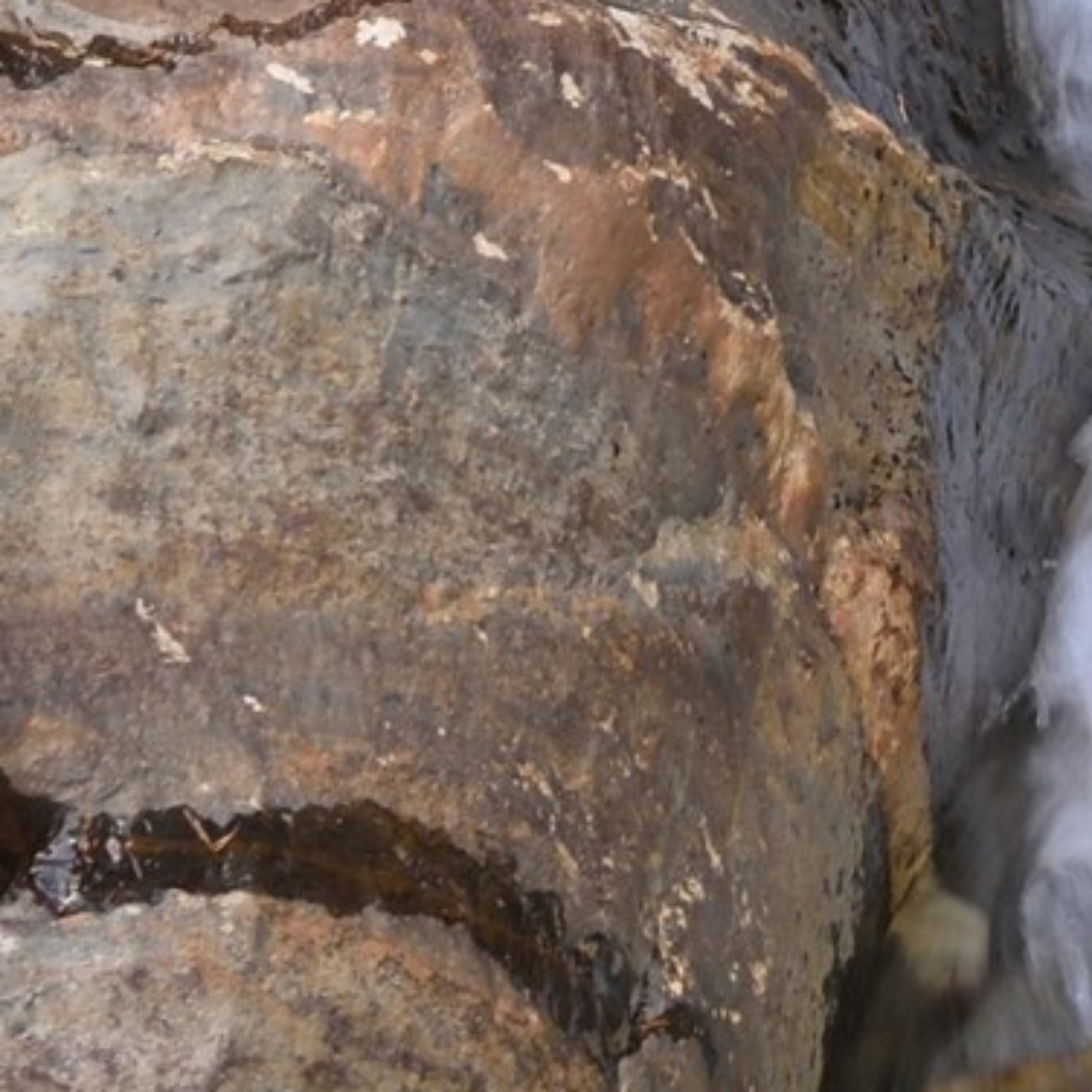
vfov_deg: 8.8
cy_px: -2184
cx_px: 1743
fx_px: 5818
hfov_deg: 10.3
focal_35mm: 163
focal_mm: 30
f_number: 14
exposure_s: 1/10
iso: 200
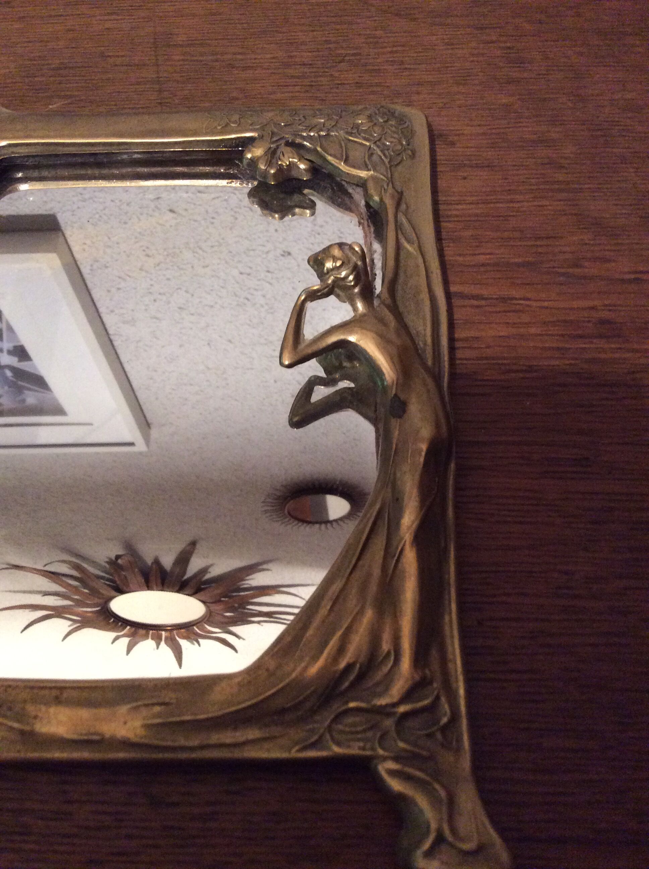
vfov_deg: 56.9
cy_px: 434
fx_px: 802
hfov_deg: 44.1
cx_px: 324
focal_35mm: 32
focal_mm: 3.3
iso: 320
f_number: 2.4
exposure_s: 1/20
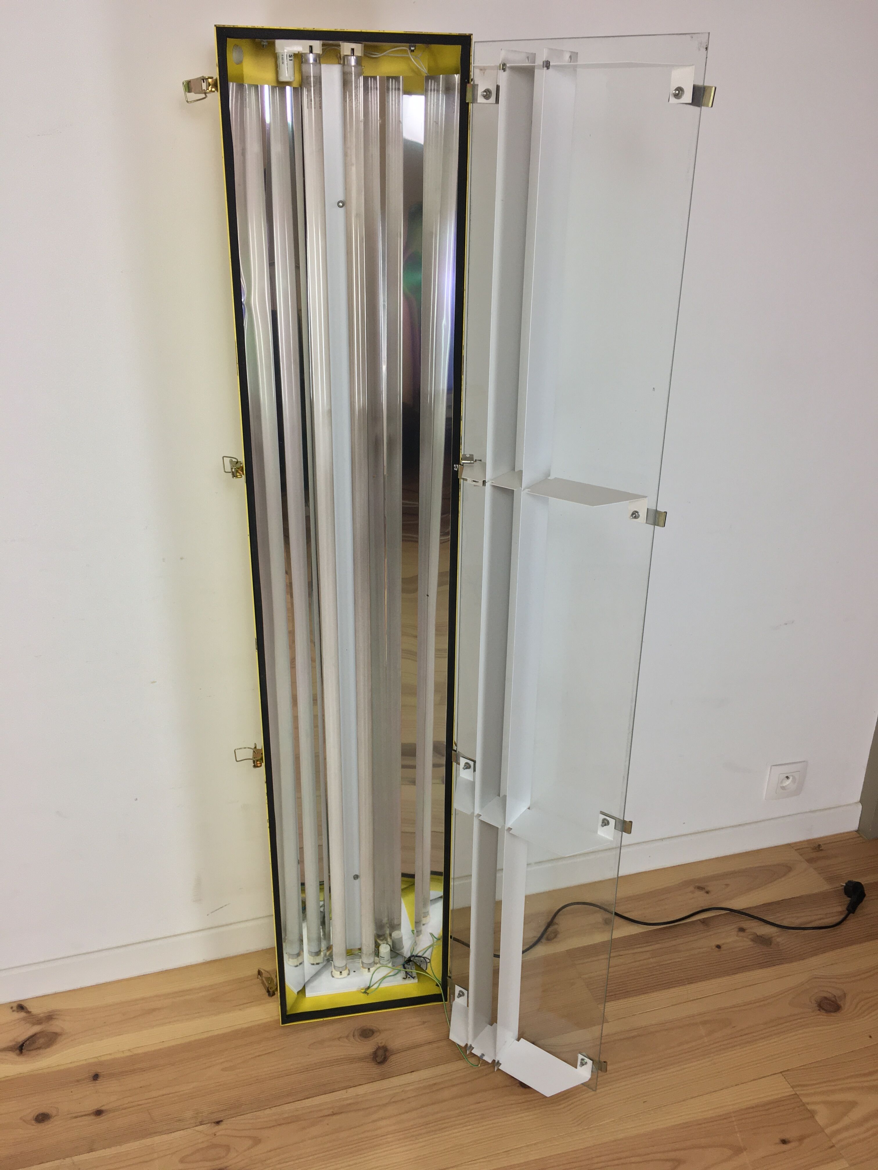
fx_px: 981
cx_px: 439
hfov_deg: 48.2
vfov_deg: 61.7
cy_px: 585
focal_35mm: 29
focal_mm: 4.15
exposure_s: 1/33
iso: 32
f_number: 2.2
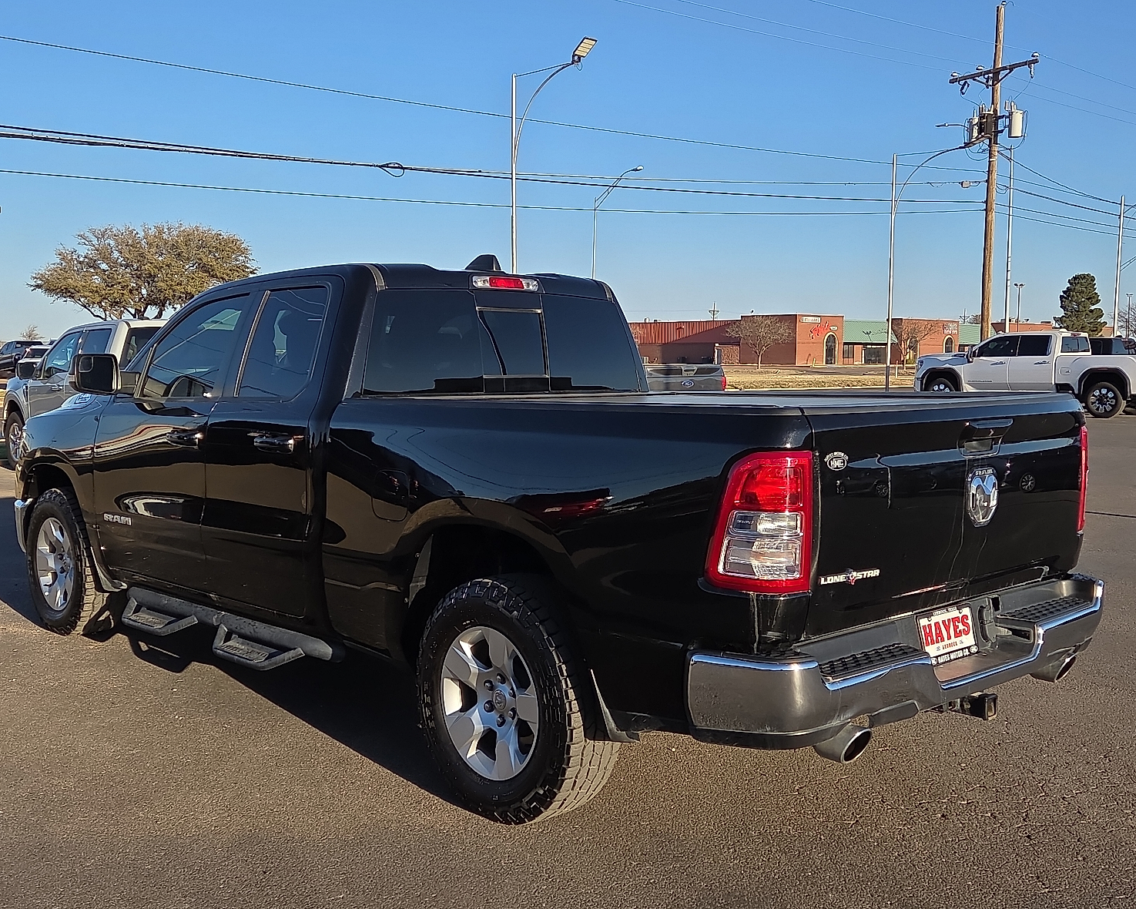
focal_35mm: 36
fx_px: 1210
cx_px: 556
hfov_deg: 50.3
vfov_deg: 41.2
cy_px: 458
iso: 25
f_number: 1.8
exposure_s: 1/1111
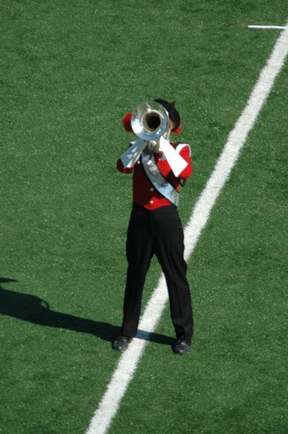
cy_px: 217
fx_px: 7212
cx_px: 144
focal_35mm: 600
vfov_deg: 3.4
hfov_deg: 2.3
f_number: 5.6
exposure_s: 1/1000
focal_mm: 400
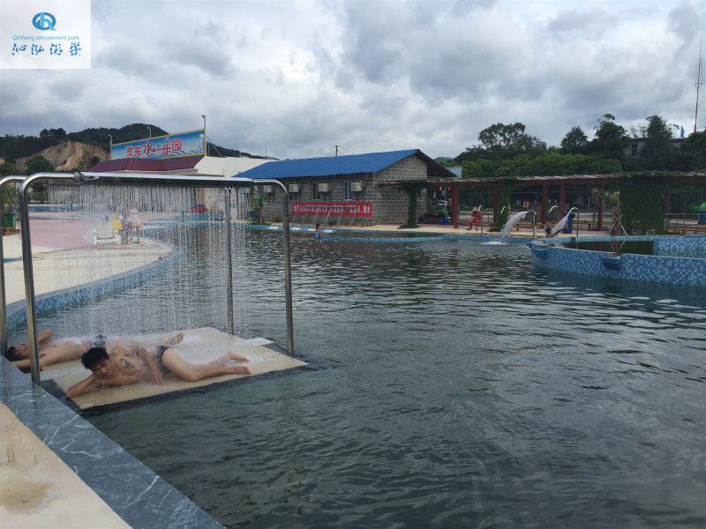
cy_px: 264
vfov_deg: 48.2
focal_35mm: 29
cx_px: 353
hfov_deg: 61.7
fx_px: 591
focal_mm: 4.15
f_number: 2.2
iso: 32
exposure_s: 1/1014
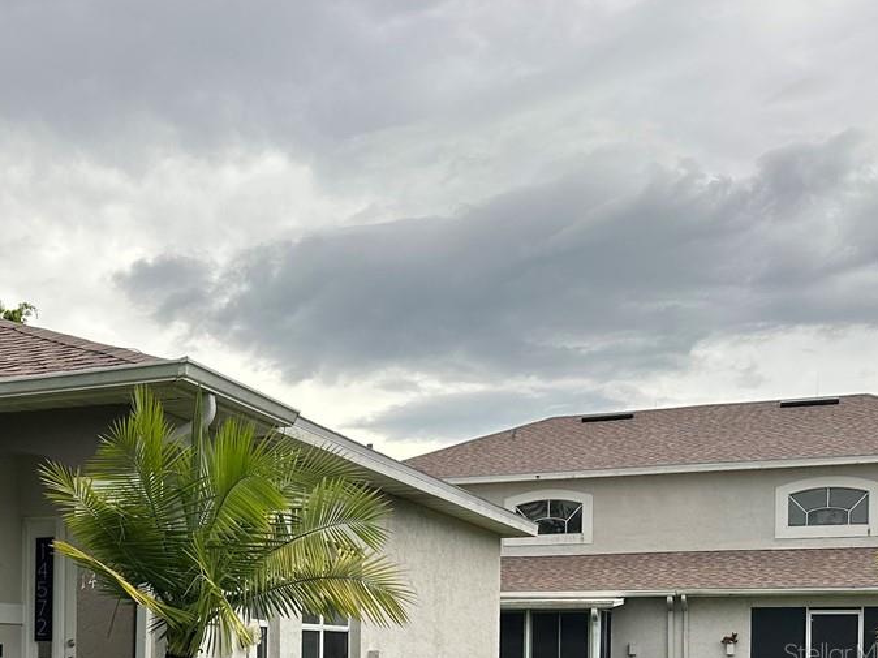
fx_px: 1445
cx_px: -135
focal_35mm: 57
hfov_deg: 29.7
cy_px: 653
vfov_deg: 24.5
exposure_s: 1/630
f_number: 1.78
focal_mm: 6.86
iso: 80
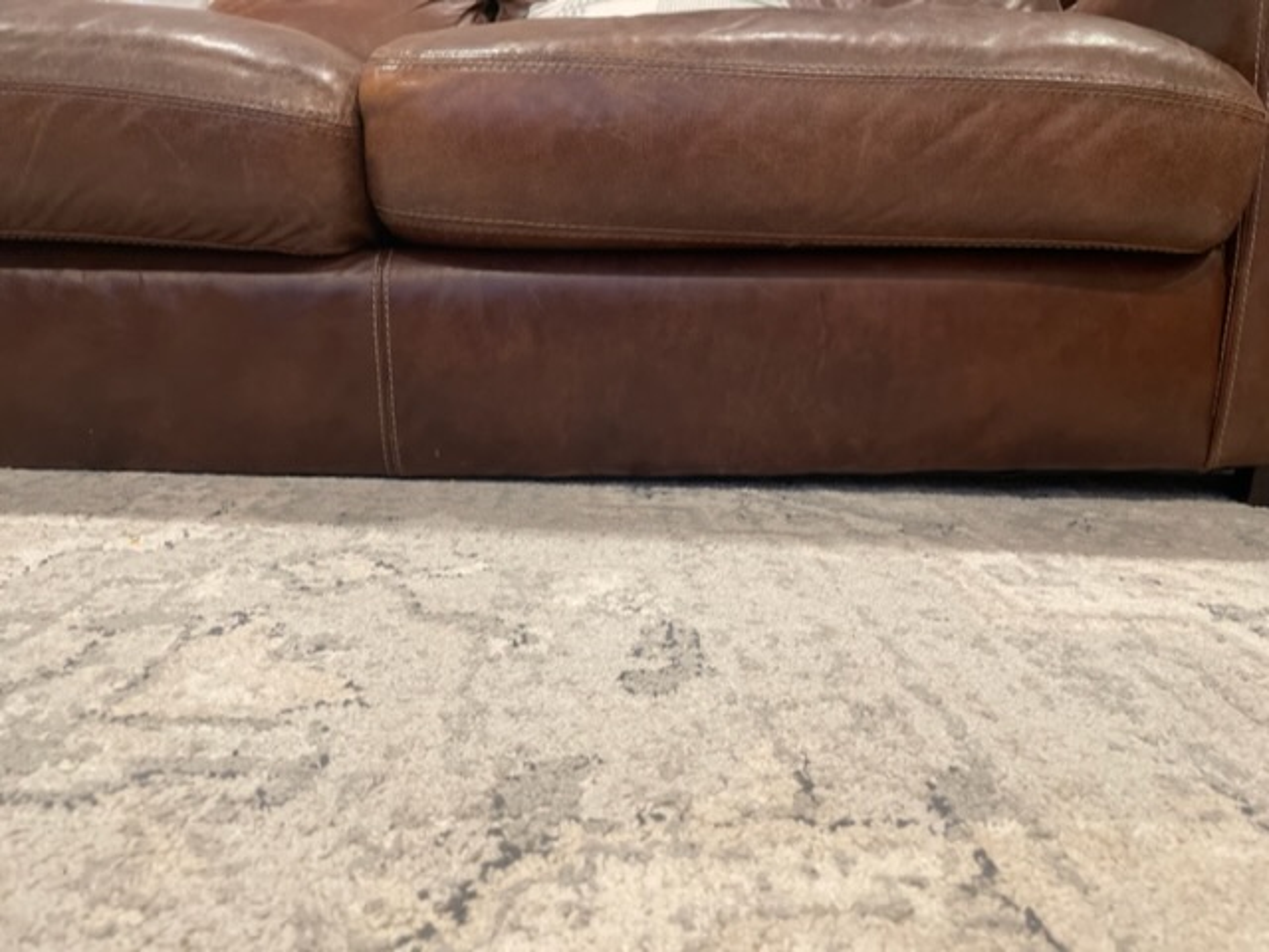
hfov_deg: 67.3
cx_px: 634
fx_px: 953
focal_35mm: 26
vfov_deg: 53.1
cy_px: 476
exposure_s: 1/60
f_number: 1.6
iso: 250
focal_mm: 4.2
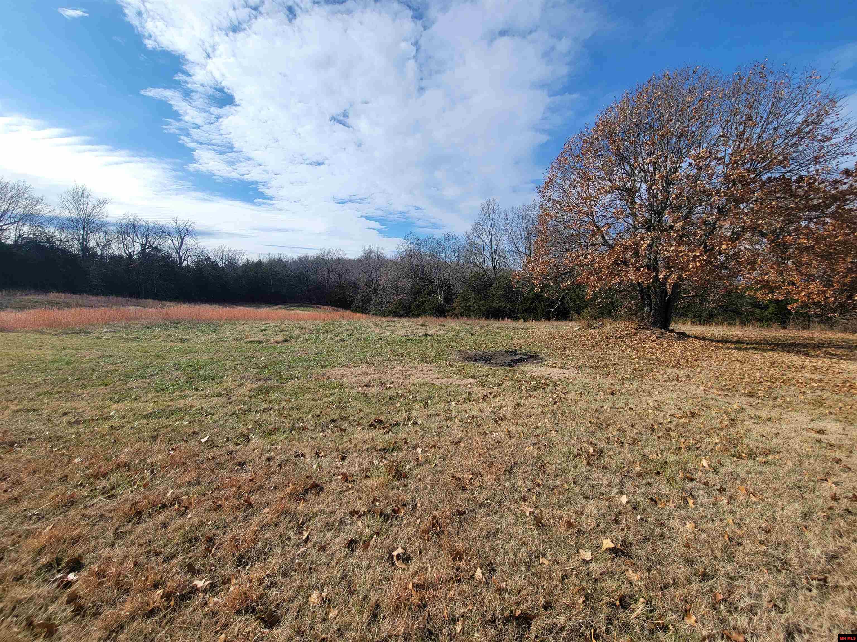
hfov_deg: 106.2
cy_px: 321
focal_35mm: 13
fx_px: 322
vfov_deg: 89.9
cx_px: 428
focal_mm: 2.2
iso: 50
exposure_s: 1/2246
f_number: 2.2
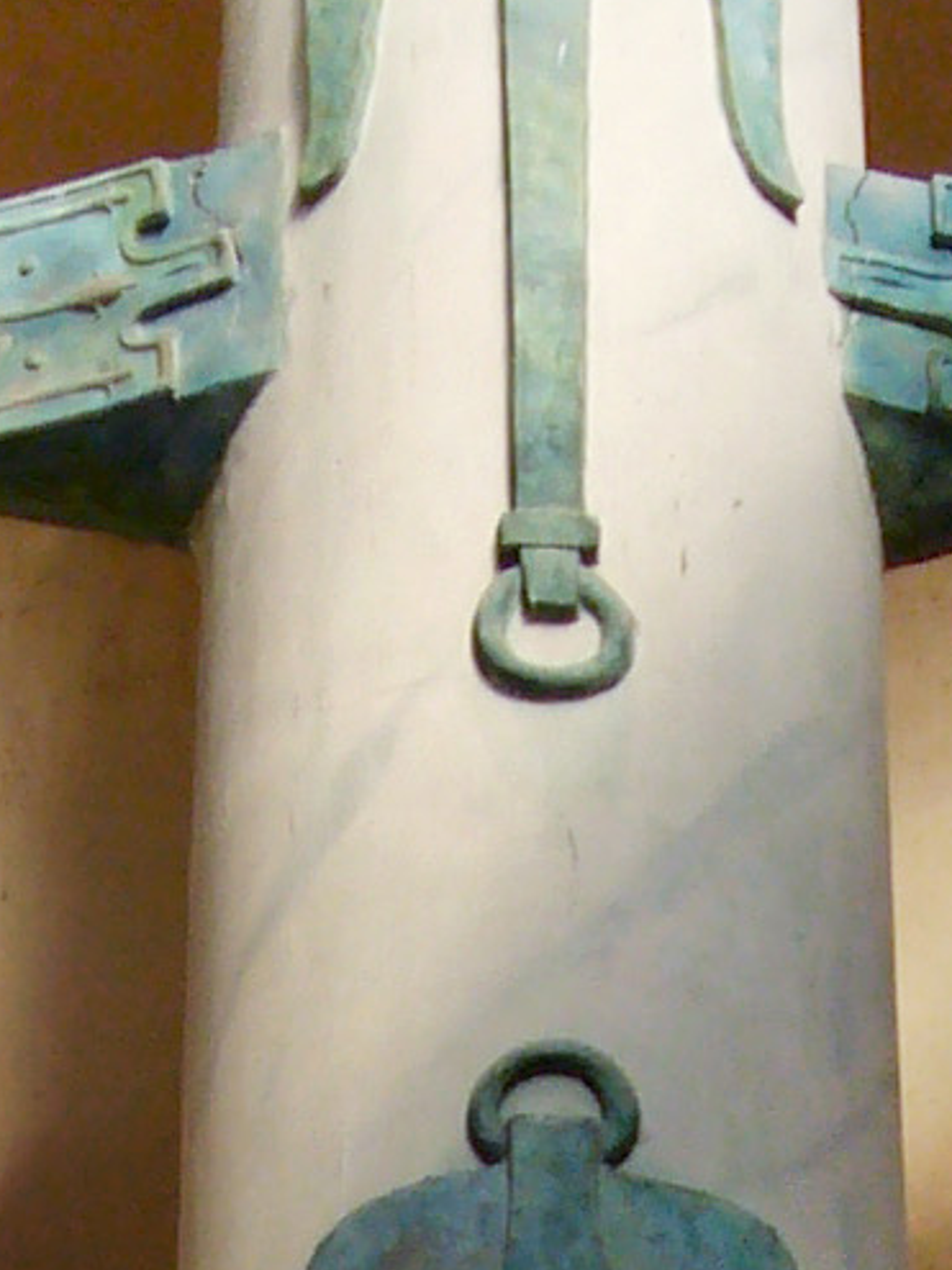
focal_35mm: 222
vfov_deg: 8.3
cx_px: 621
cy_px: 2835
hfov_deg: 6.7
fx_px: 8144
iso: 80
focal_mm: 6.4
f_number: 3.2
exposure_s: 1/200
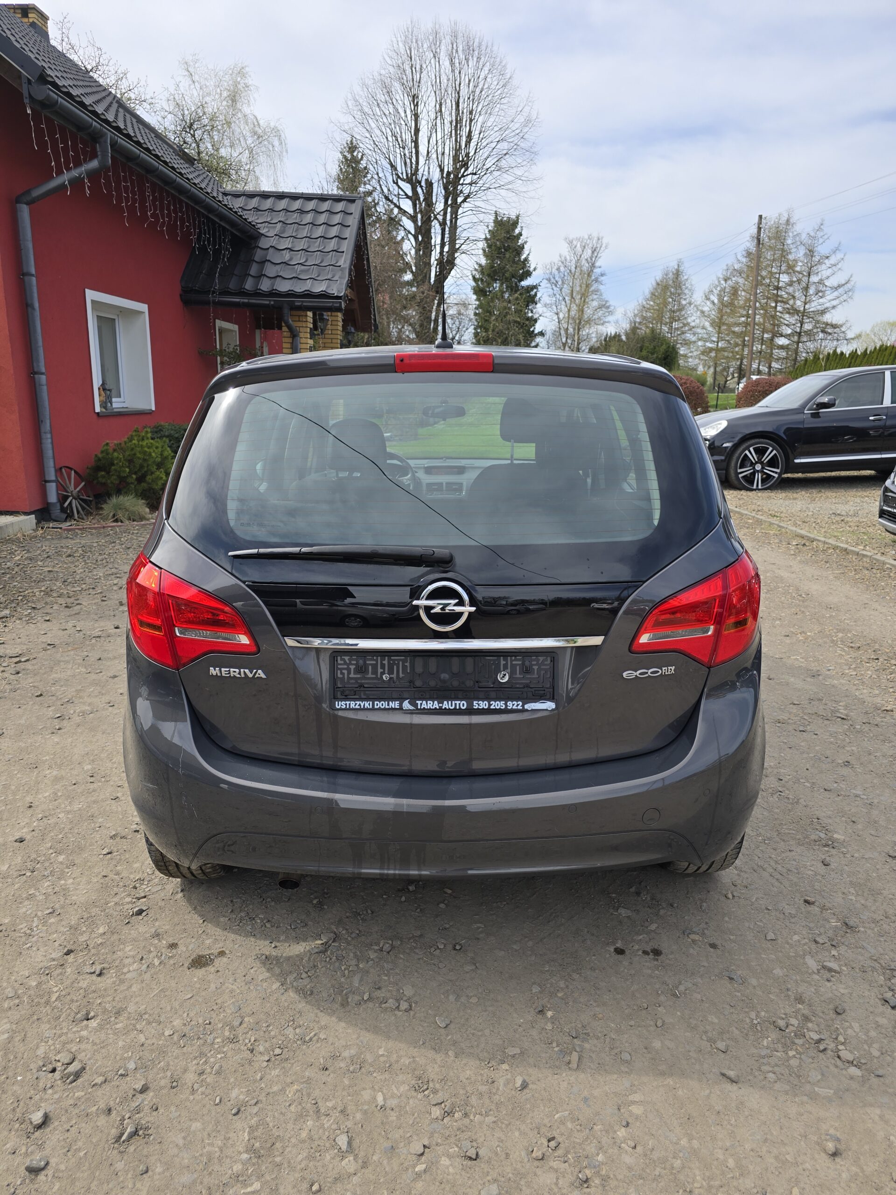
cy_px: 598
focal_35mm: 23
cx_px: 448
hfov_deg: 58.9
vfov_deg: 73.9
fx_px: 794
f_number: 1.7
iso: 12
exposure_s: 1/562
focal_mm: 6.3
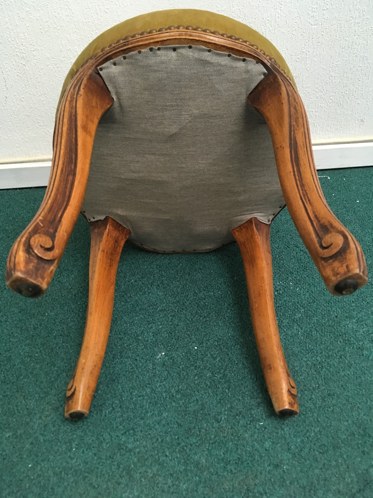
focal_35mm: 29
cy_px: 249
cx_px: 186
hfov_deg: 48.2
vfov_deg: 61.7
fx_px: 417
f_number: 2.2
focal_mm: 4.15
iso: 250
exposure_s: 1/33
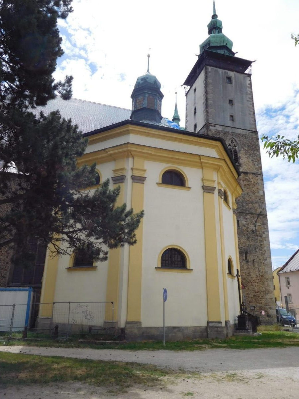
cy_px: 200
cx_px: 150
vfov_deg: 69.4
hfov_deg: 54.9
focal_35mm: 25
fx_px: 288
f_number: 3.4
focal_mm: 4.5
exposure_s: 1/1500
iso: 125
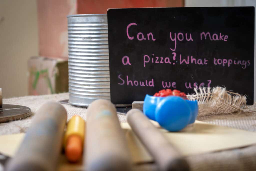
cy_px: 86
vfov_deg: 18.0
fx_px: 540
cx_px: 128
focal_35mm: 76
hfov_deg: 26.6
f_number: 4
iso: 1600
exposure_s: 1/60
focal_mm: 50.5
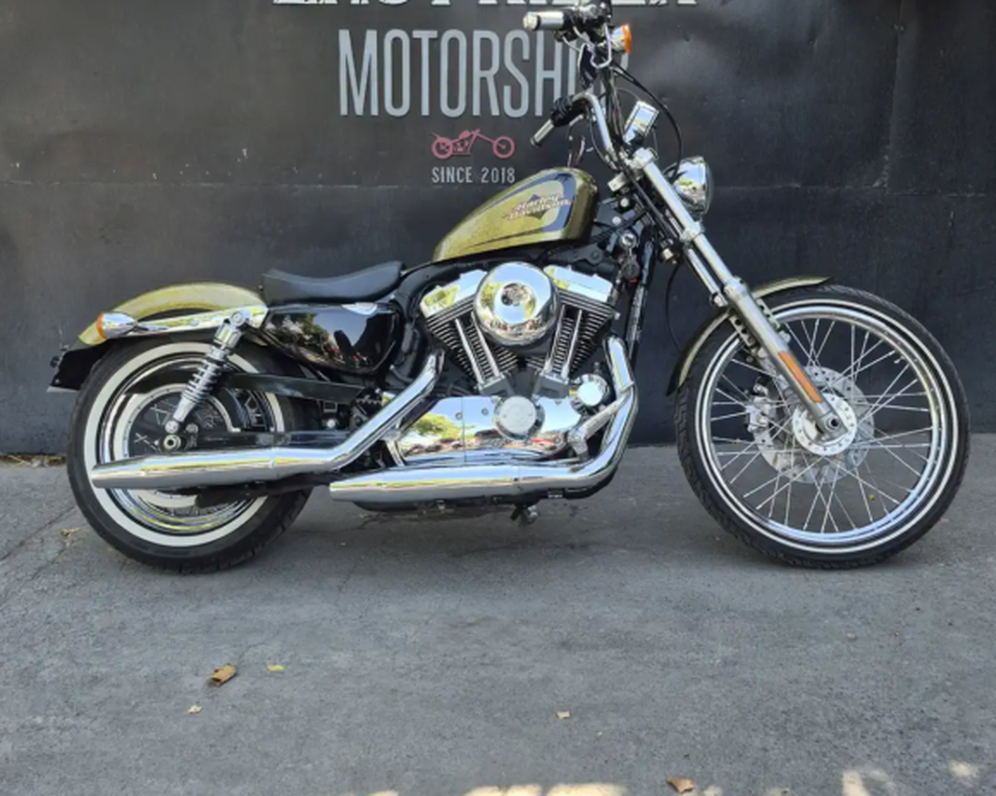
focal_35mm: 31
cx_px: 487
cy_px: 325
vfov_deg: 46.9
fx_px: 914
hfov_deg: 57.2
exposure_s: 1/209
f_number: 1.8
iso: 25
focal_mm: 5.4
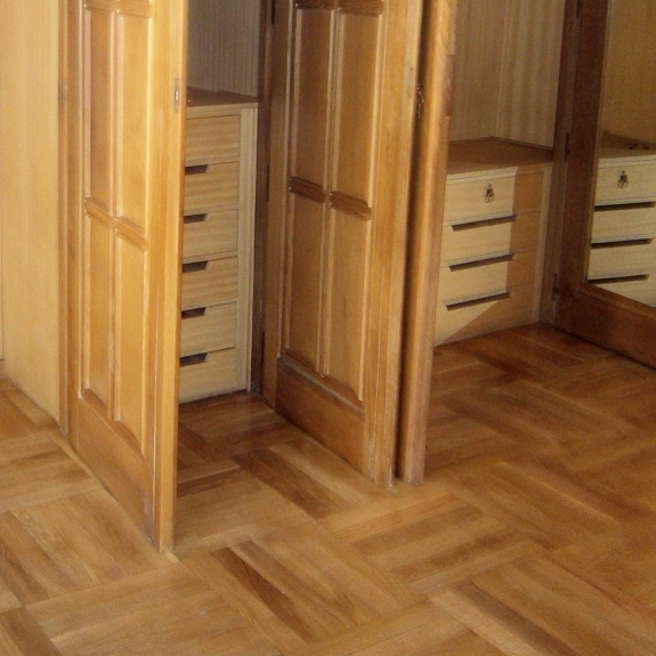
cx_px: 128
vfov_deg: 34.6
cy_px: 162
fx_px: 1029
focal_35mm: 48
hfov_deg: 34.2
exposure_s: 1/30
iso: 200
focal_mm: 4.7
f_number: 2.8
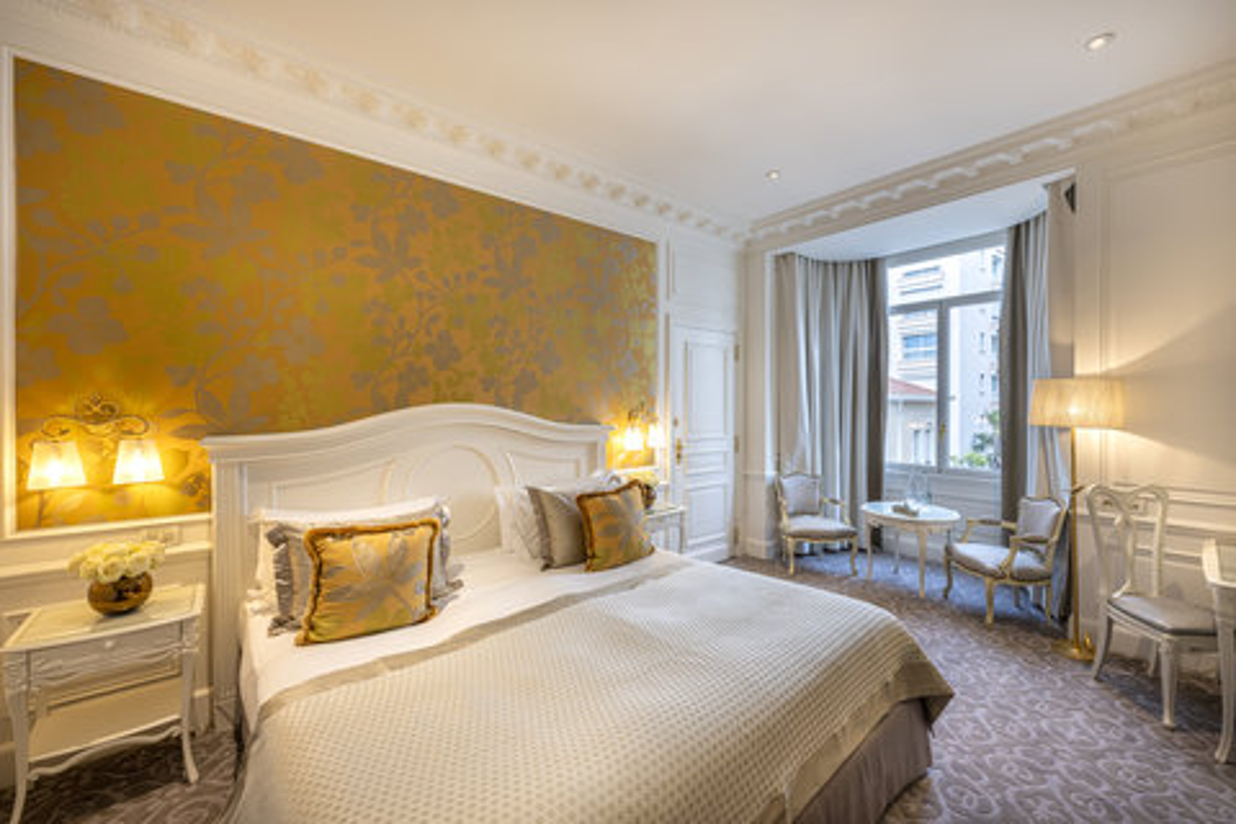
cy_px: 412
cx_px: 618
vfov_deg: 81.2
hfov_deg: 104.3
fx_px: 481
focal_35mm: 14
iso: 64
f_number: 8
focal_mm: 14
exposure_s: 1/13
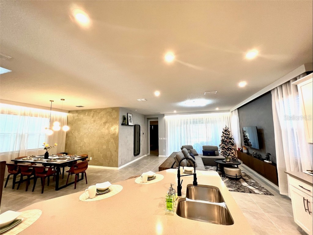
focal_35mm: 13
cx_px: 156
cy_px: 118
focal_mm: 1.57
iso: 200
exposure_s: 1/120
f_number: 1.8
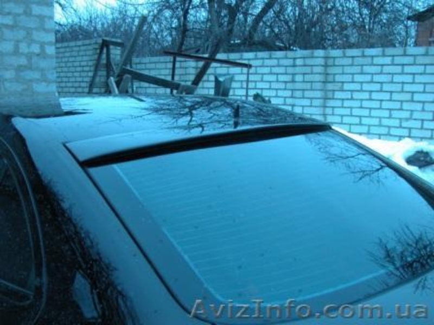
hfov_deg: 41.2
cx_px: 217
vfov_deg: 31.5
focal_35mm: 46
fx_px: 577
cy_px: 162
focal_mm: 11.6
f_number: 3
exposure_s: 1/4.2
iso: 180
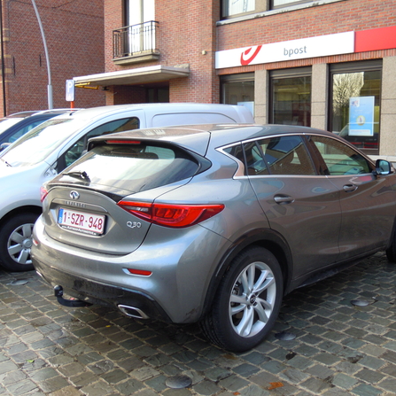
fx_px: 492
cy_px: 198
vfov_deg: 43.9
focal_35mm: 38
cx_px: 229
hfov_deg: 43.7
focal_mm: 5.7
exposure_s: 1/100
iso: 100
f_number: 2.8
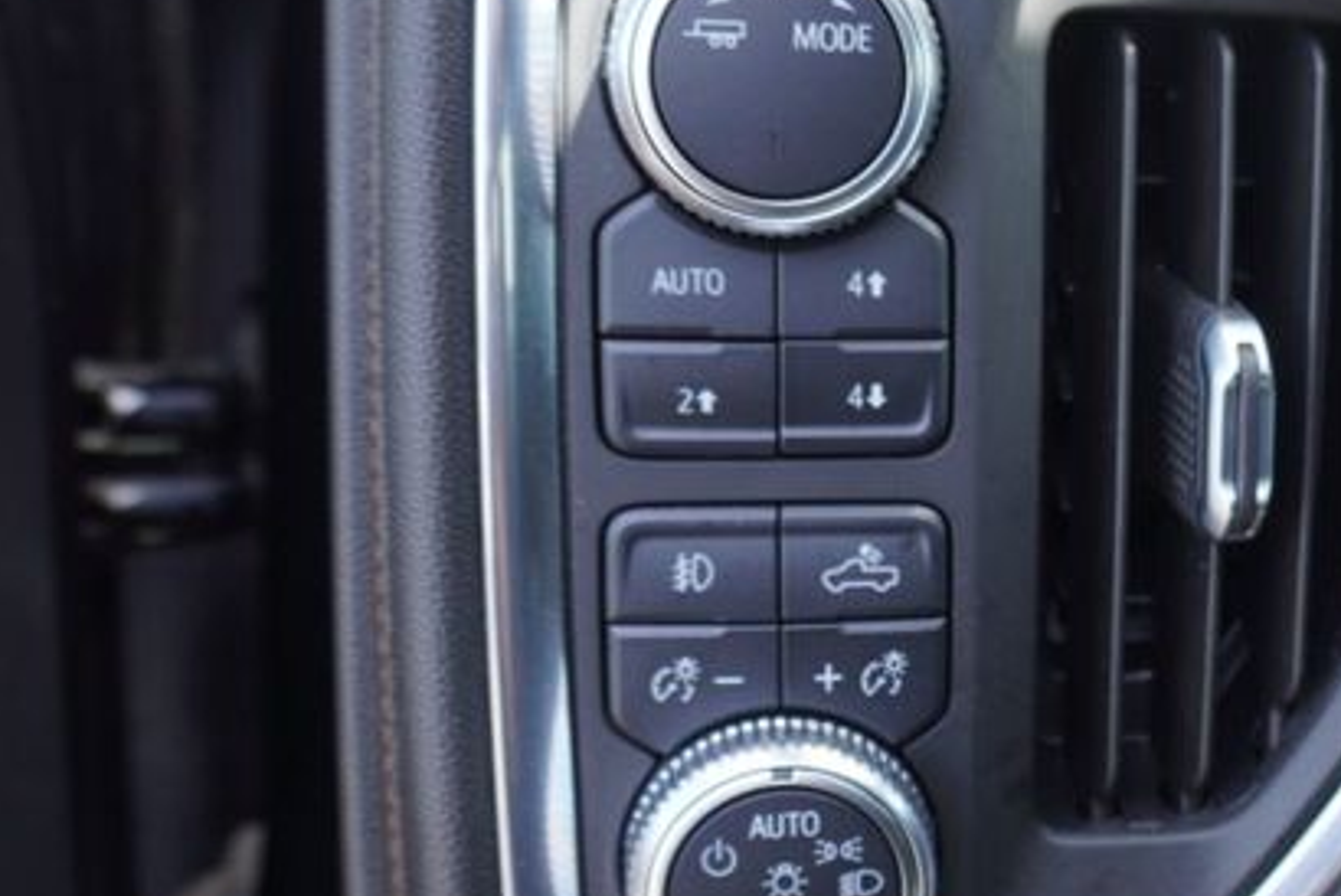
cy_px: 494
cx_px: 1334
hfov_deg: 31.0
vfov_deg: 22.6
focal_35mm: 60
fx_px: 2237
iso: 100
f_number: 4
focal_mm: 16
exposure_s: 1/60
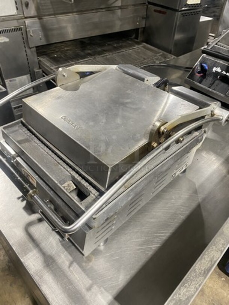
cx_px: 114
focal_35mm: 26
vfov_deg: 67.3
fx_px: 229
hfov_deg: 53.1
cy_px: 152
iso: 320
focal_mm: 4.25
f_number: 1.8
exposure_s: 1/60
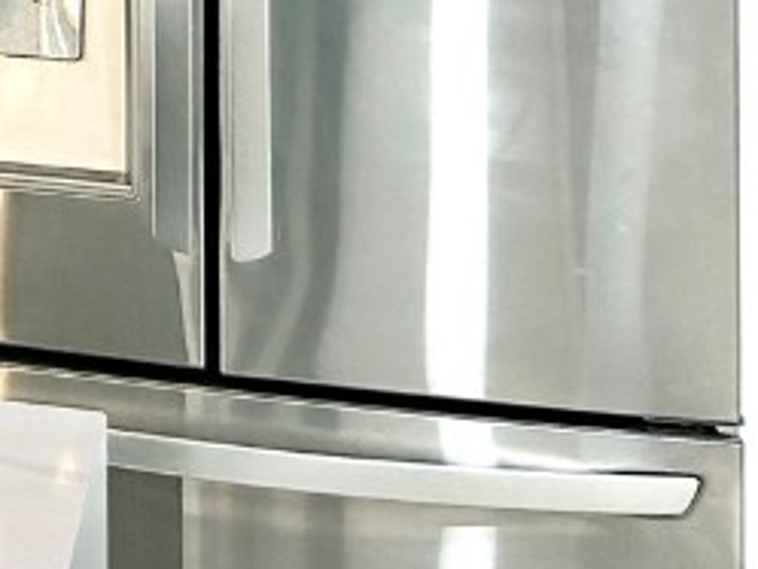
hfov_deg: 14.9
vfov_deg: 12.9
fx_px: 2344
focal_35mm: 107
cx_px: -779
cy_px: -344
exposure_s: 1/120
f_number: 1.5
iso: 80
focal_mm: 5.7
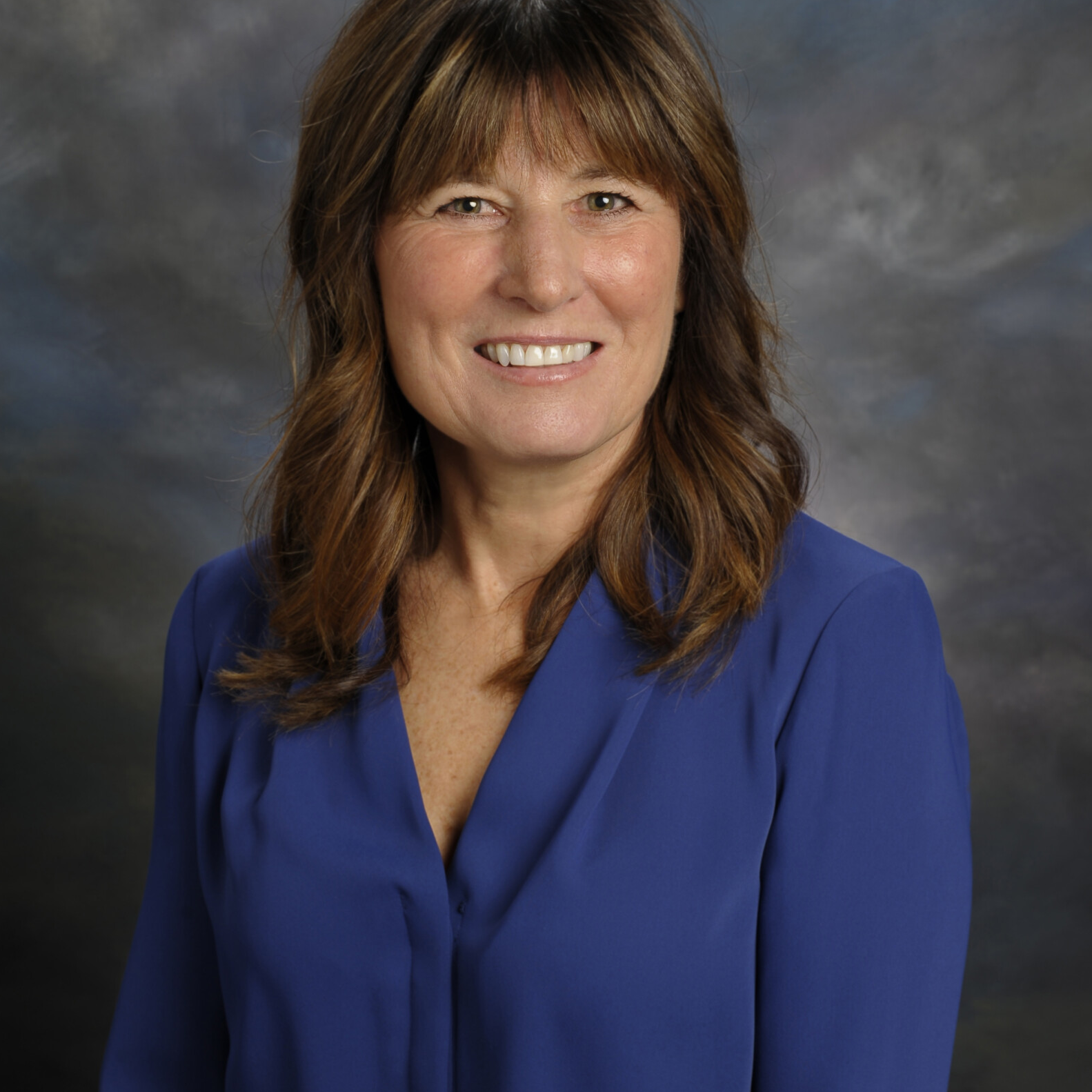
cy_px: 527
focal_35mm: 80
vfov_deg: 21.7
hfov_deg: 21.7
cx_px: 548
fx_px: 2855
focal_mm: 62
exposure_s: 1/125
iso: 200
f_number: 8
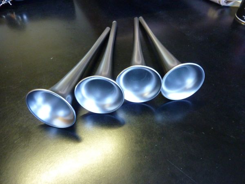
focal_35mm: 25
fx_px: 177
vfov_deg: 54.9
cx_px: 122
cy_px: 92
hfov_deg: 69.4
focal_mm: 4.1
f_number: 3.3
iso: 400
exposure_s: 1/10
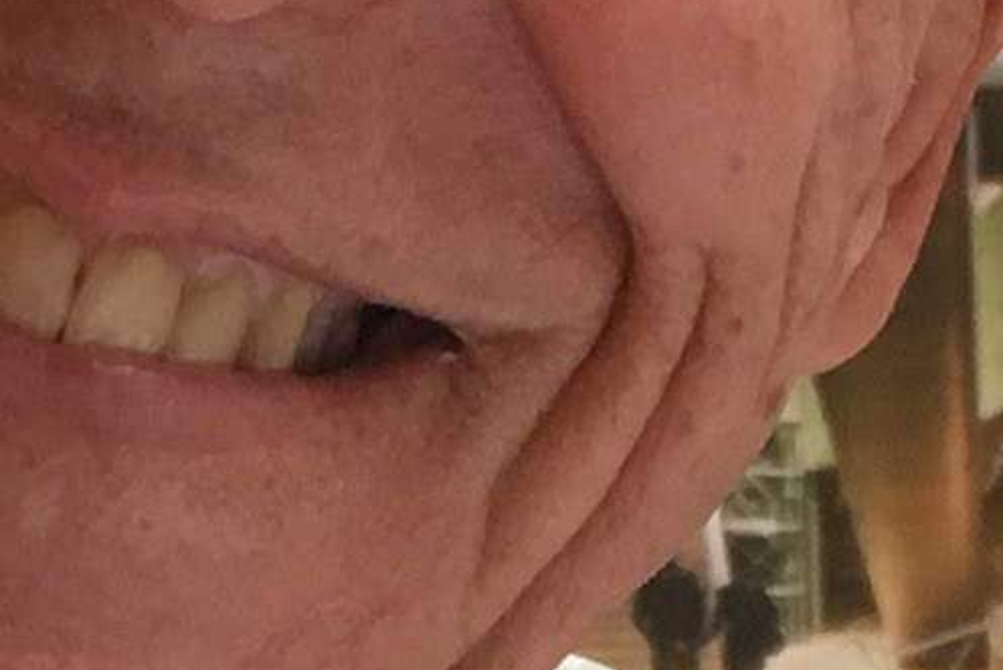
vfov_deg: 5.5
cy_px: 1380
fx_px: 6828
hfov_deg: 8.3
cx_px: -178
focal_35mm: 245
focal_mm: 4.15
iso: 125
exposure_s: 1/33
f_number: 2.2
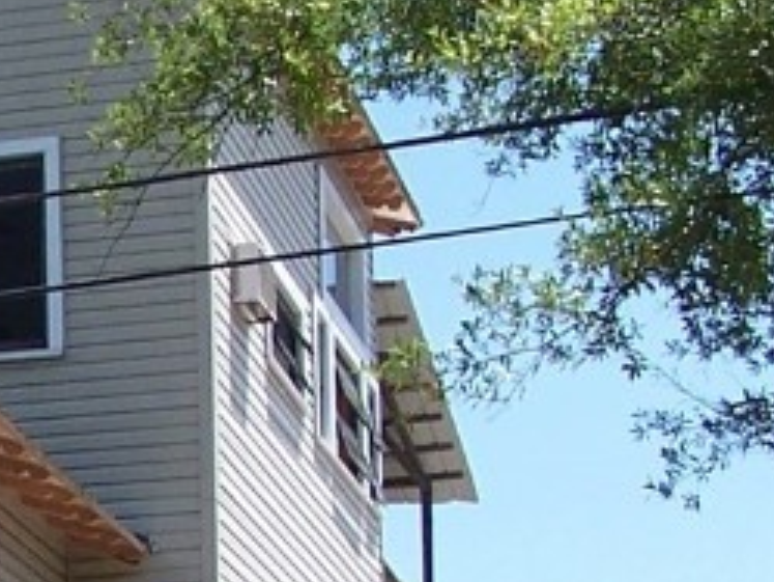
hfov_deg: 12.0
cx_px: -448
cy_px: 778
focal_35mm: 156
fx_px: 3490
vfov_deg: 9.3
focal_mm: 6.3
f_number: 4
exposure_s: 1/500
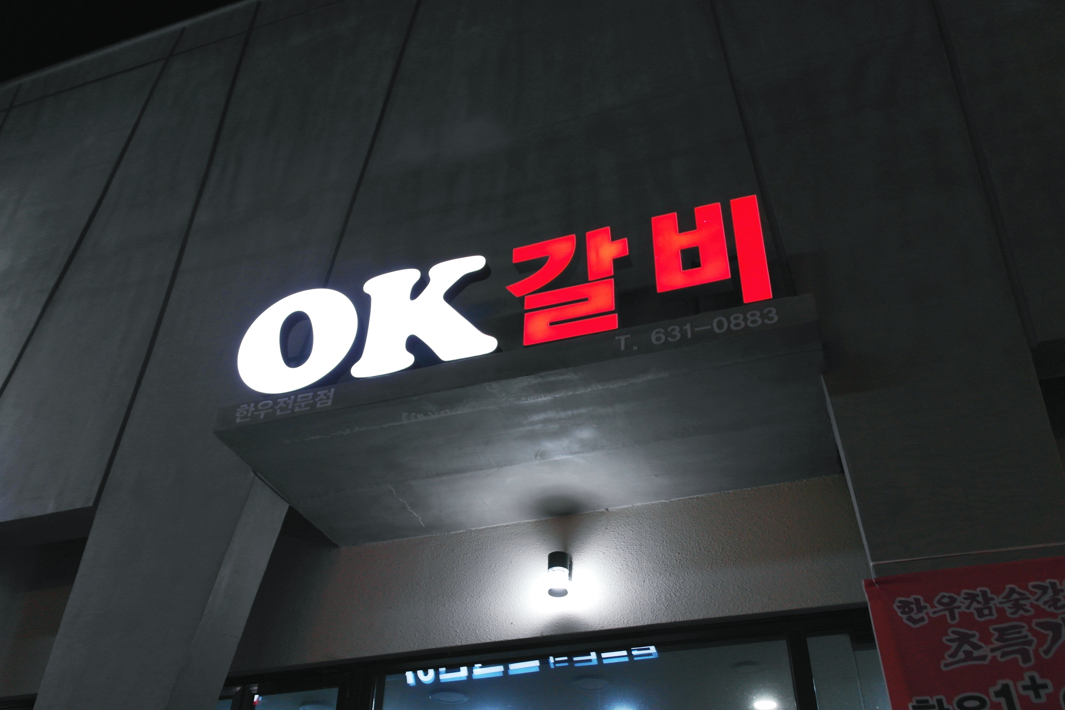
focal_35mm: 33
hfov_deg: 57.2
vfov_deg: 40.0
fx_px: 976
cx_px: 532
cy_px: 355
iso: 400
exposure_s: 1/50
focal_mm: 22
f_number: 3.5
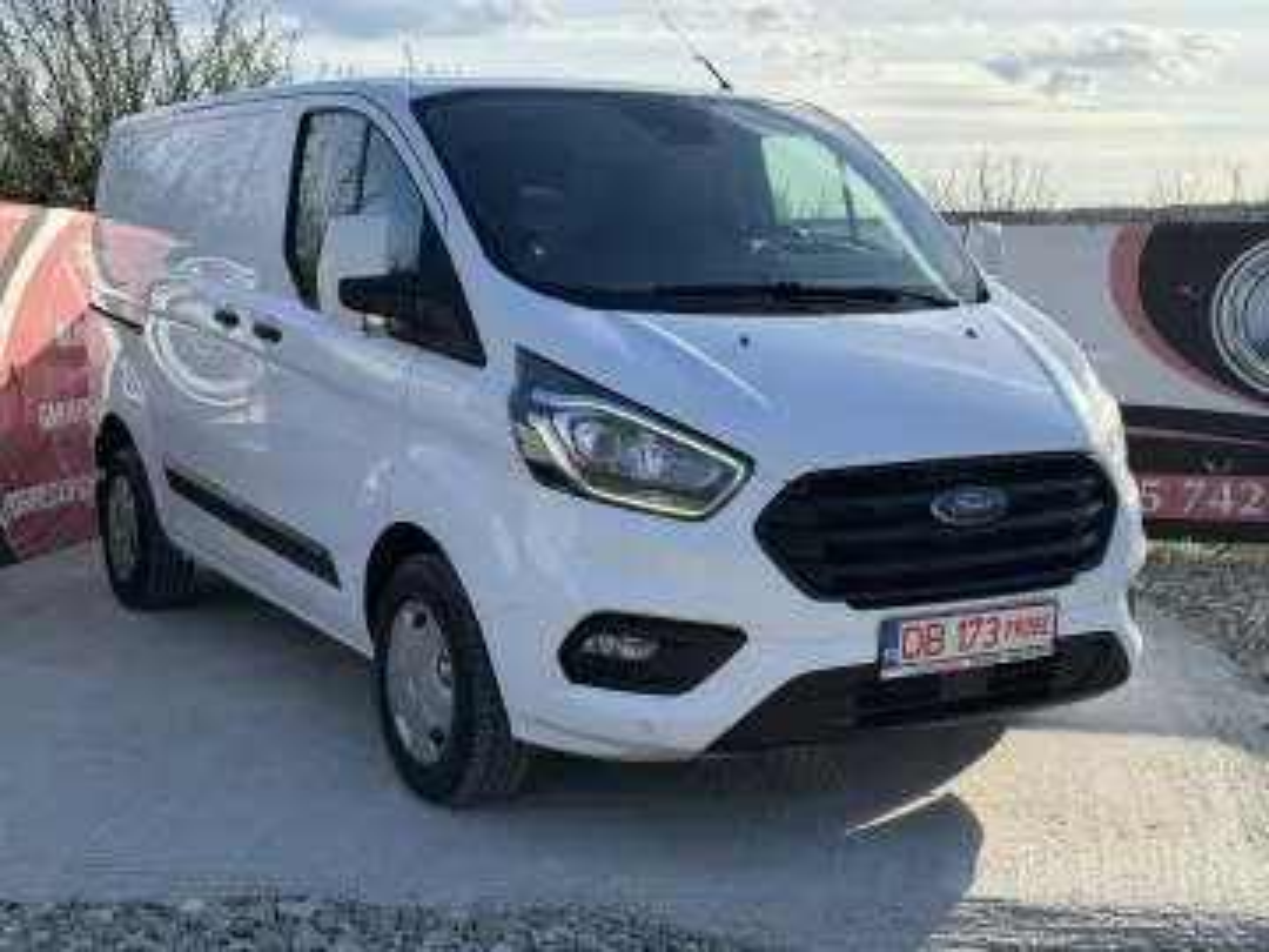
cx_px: 634
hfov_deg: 39.7
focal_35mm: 48
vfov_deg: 30.3
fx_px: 1760
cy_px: 476
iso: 100
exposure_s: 1/3226
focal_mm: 6.76
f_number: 1.78
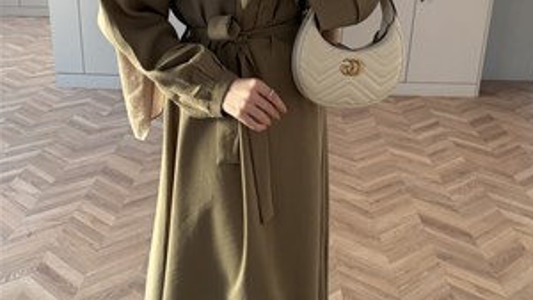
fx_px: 509
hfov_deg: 55.3
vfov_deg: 32.9
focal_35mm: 36
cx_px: 274
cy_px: 154
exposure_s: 1/67
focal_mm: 6.76
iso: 200
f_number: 1.78
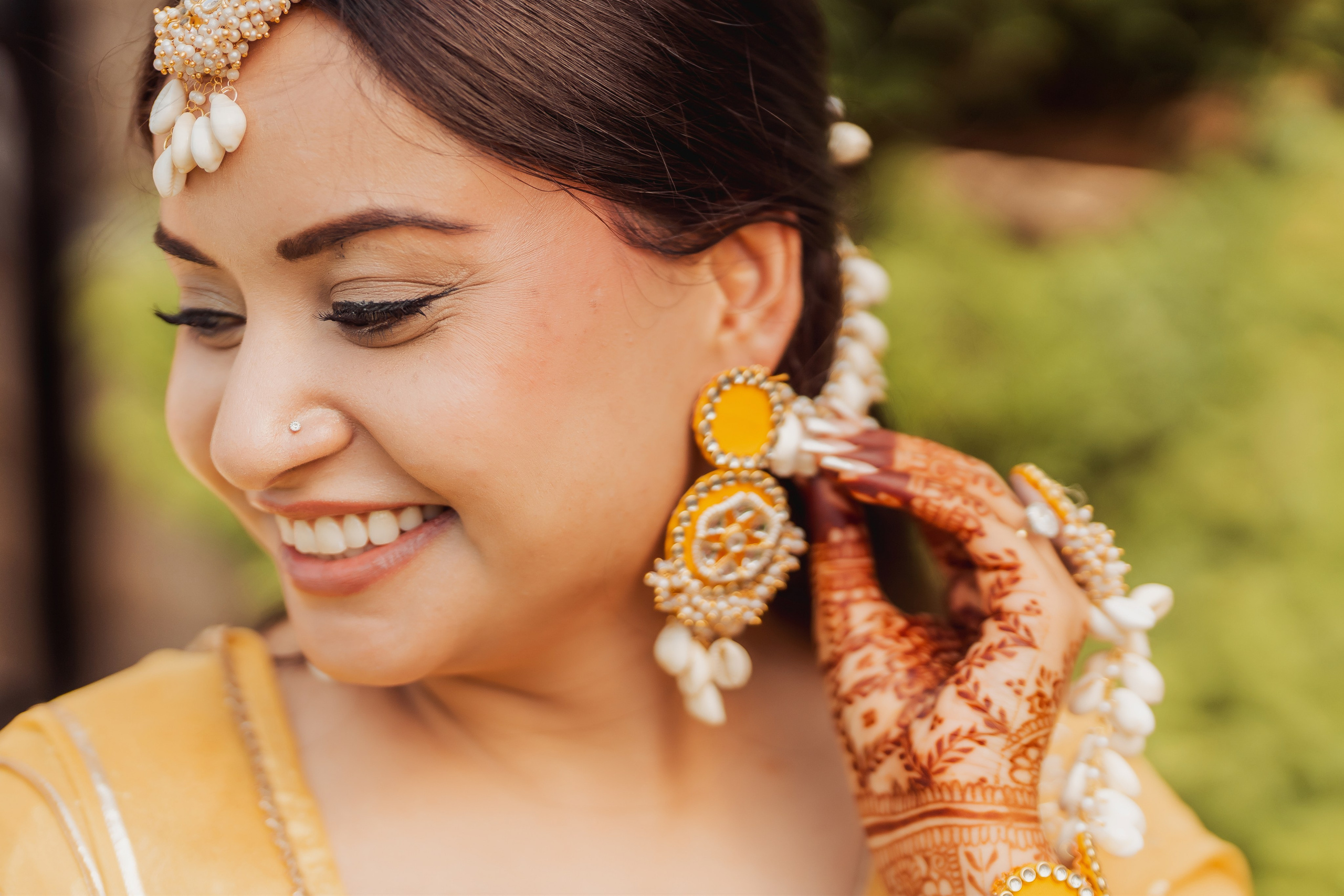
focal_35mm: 75
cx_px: 672
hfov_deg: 27.0
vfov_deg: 18.2
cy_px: 448
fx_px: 2800
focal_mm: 50
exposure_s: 1/8000
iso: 100
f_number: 1.2
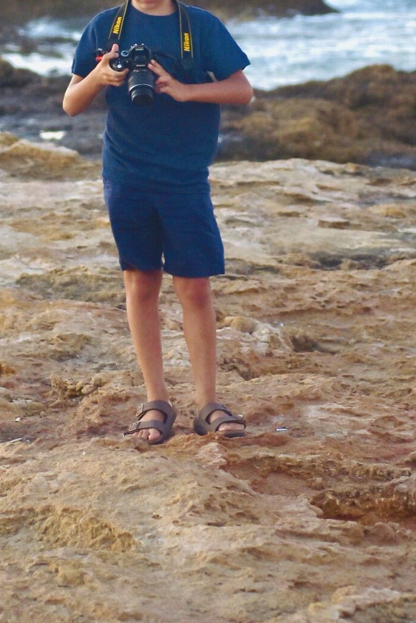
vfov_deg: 12.5
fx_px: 2806
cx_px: 421
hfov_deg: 8.4
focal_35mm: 162
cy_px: -10
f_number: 2.8
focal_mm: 70
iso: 250
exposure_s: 1/500
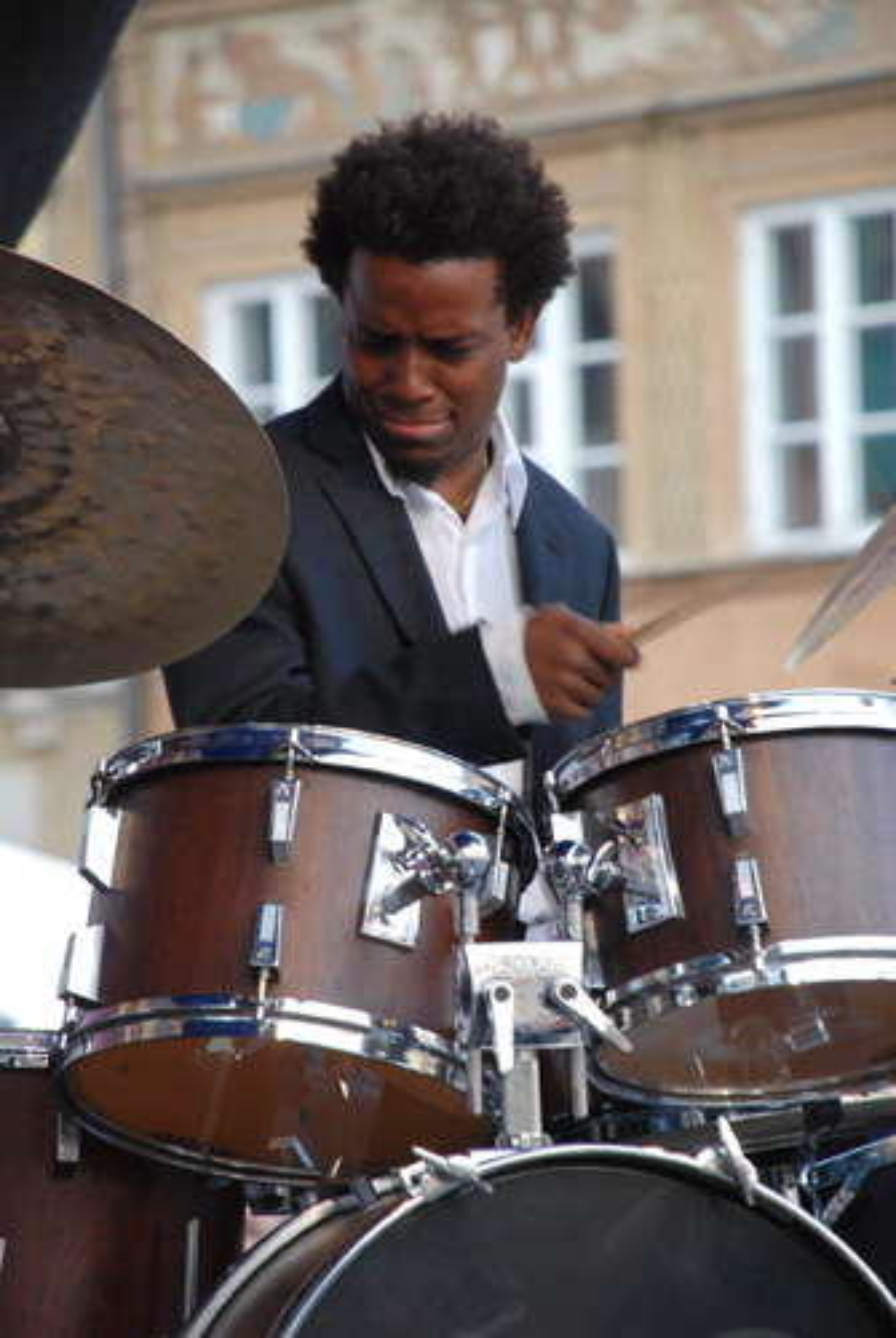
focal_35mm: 202
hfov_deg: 6.8
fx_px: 7533
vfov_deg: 10.1
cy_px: 669
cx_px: 448
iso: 400
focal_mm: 135
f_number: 5.6
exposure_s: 1/50
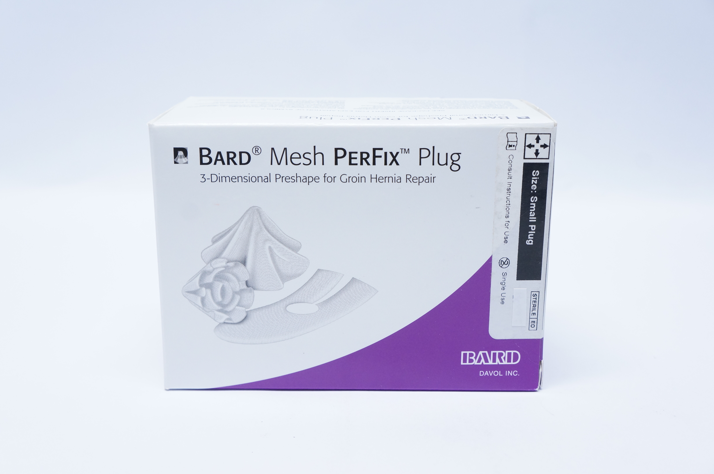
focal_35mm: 44
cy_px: 237
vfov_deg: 30.8
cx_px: 357
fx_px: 862
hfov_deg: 45.0
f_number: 6.3
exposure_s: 1/40
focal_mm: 29
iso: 800
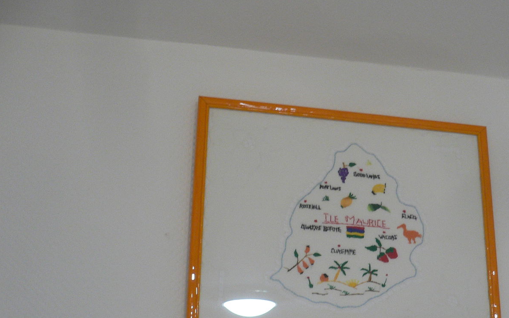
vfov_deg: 25.7
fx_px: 694
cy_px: 205
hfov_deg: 39.8
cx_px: 341
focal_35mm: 50
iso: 200
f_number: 2.8
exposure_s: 1/15
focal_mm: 5.8
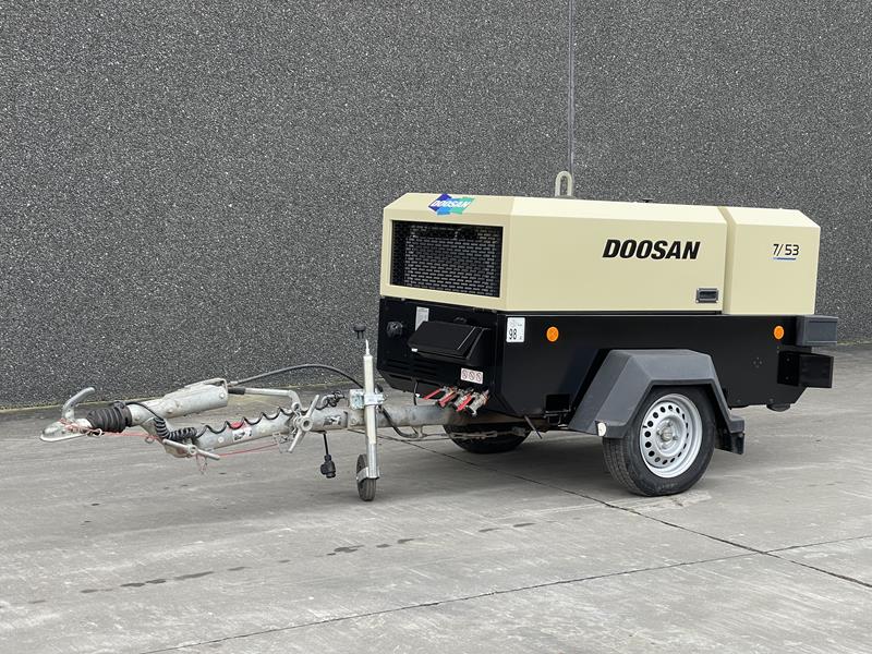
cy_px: 327
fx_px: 1612
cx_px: 436
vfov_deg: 22.9
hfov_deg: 30.3
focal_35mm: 64
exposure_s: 1/99
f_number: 2.2
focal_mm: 7.5
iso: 64
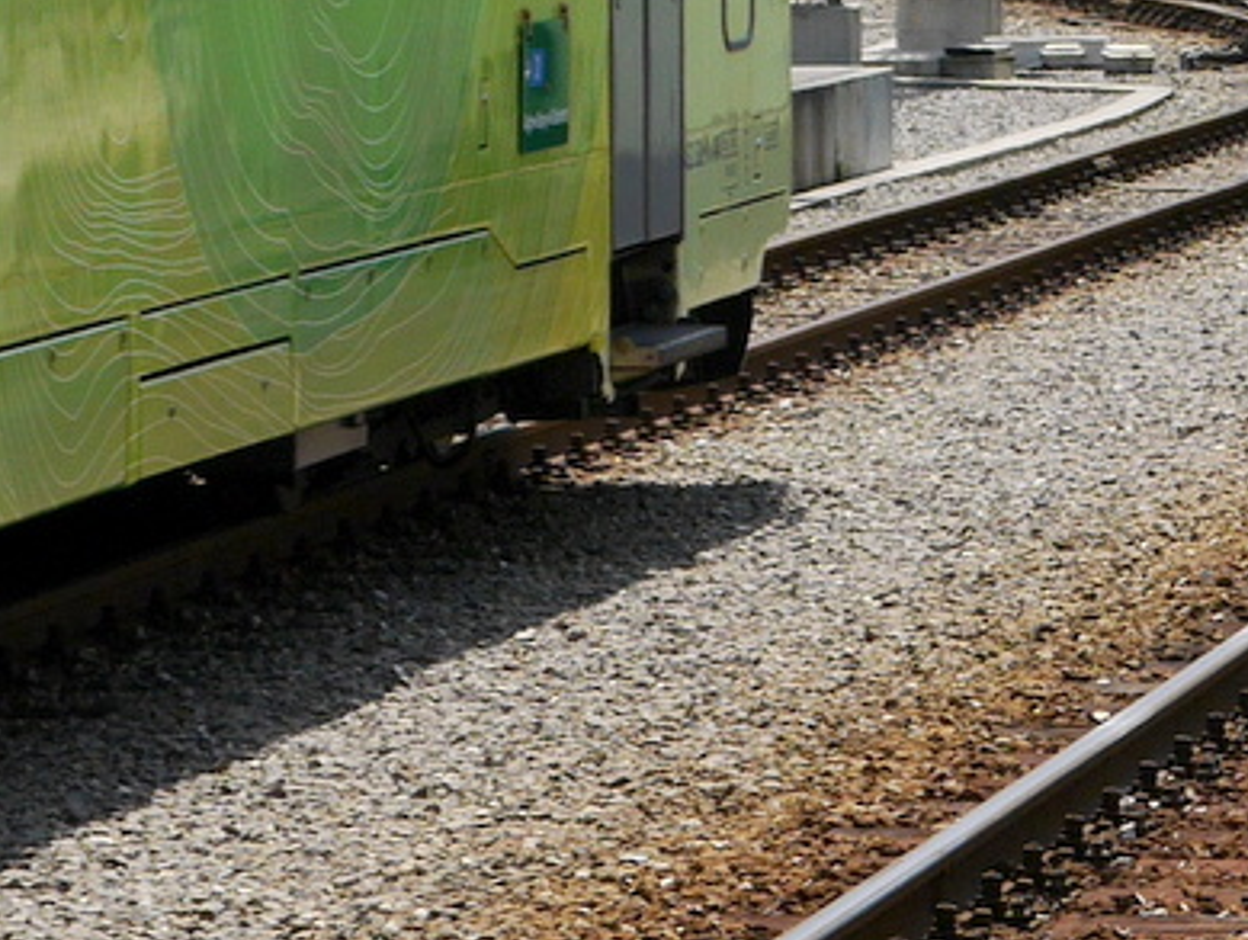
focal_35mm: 259
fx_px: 9352
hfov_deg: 7.5
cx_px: 1768
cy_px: -199
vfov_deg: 5.7
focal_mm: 42
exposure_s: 1/320
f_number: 8
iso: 160
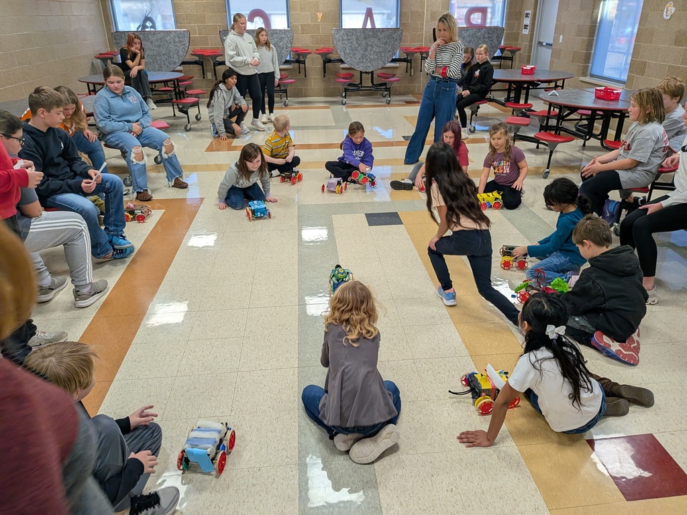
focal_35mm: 24
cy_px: 258
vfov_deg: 56.8
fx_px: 476
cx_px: 344
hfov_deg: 71.6
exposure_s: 1/120
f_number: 1.7
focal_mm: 4.53
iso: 152
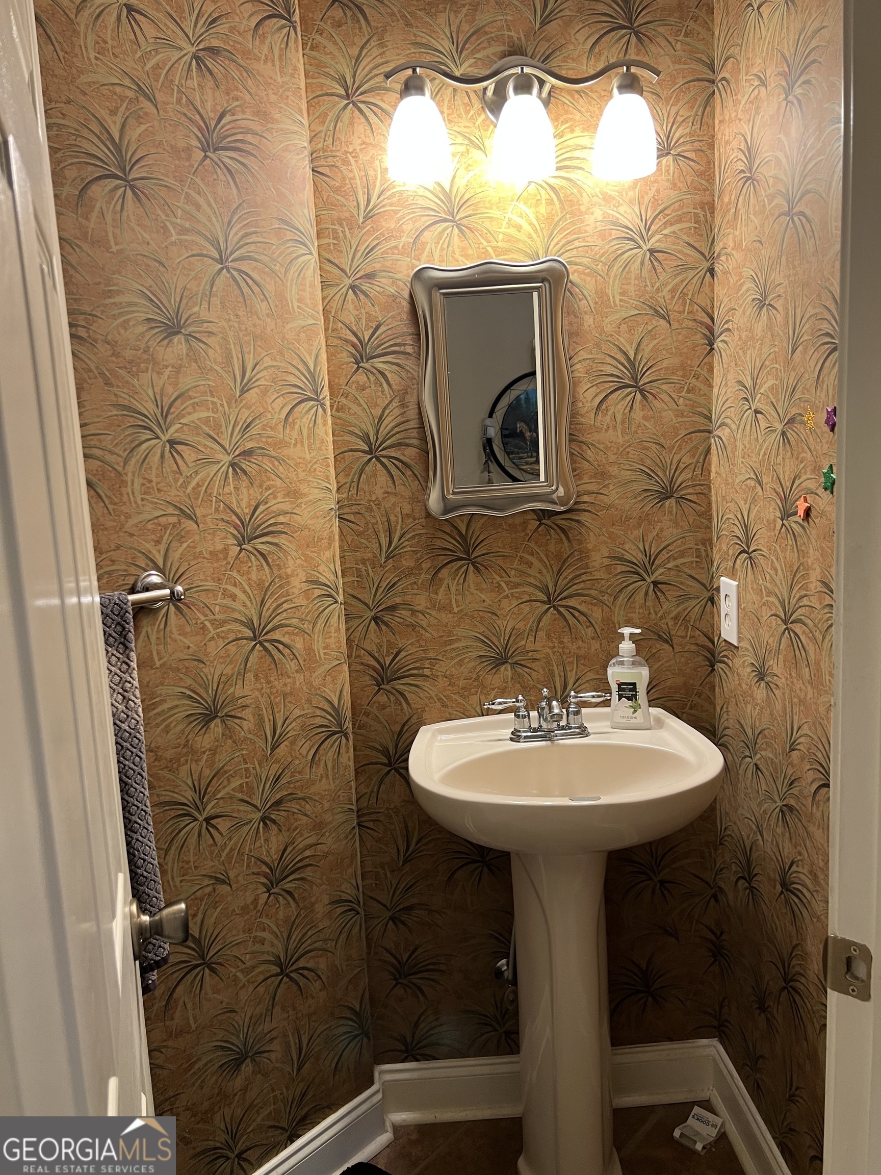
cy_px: 588
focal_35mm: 26
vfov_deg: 67.3
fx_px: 882
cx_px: 440
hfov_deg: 53.1
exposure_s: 1/60
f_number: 1.5
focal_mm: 5.7
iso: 125
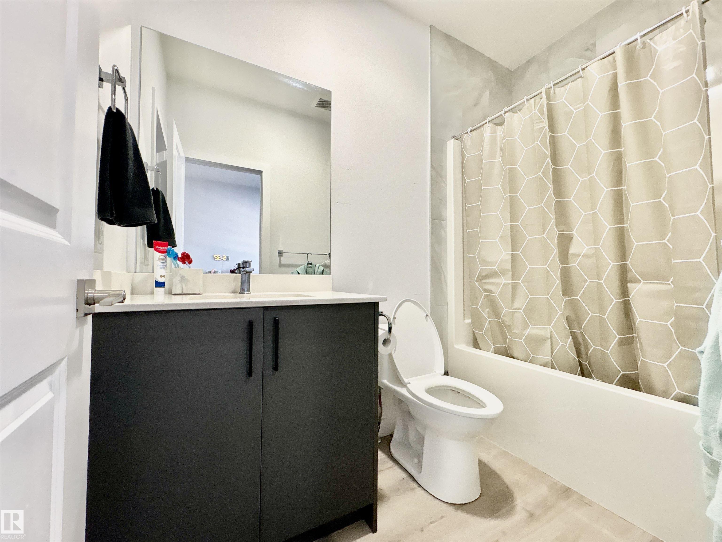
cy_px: 271
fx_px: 292
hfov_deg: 102.1
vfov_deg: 85.7
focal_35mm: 14
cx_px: 361
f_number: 2.2
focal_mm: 2.22
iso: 250
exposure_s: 1/60
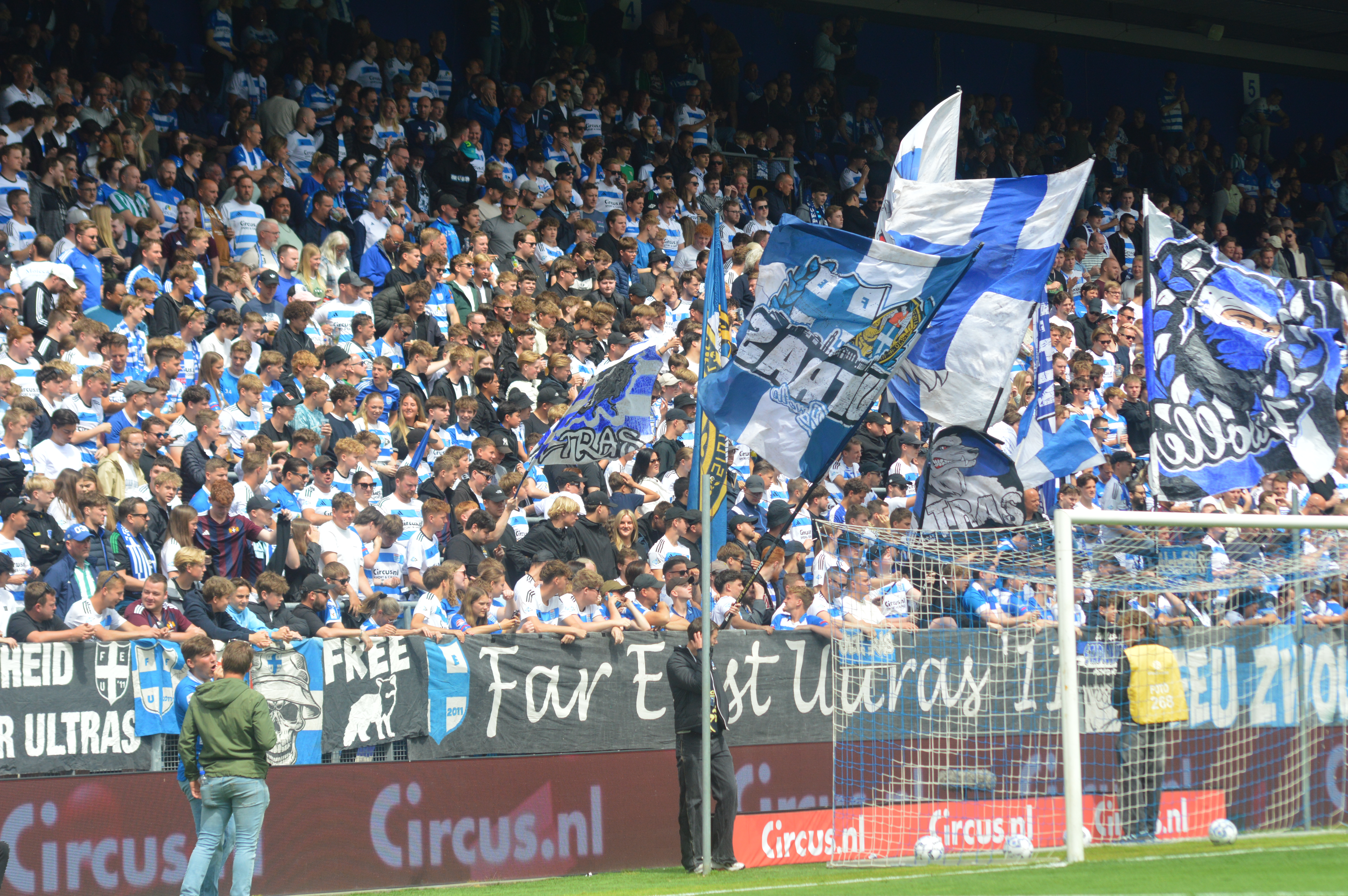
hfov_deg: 13.7
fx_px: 5612
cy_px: 448
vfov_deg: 9.1
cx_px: 674
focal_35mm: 150
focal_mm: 100
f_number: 5.6
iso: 400
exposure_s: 1/1250
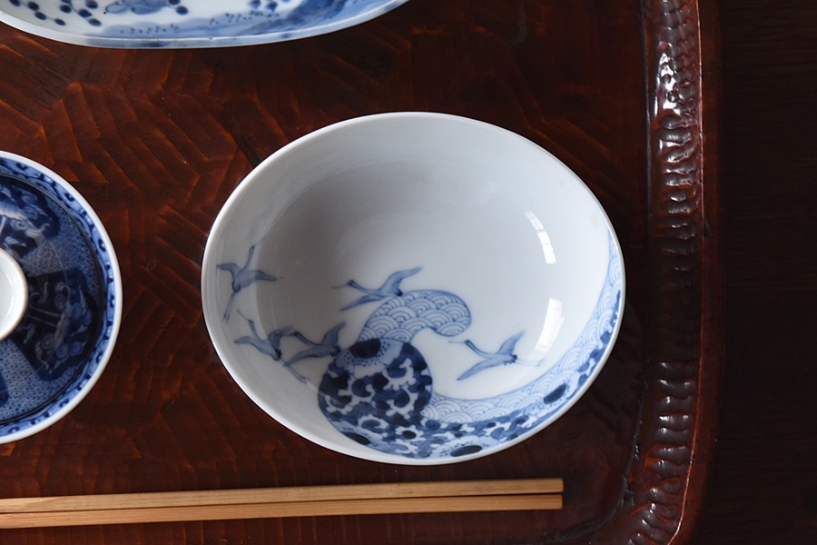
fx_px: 1872
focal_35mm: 82
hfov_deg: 24.6
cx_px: 408
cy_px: 272
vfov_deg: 16.6
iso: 200
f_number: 5.6
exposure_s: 1/10
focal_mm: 55
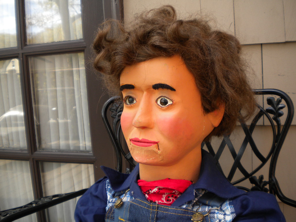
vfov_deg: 40.7
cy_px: 111
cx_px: 148
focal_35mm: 35
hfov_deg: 52.6
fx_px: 299
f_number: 3.1
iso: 80
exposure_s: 1/124
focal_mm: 6.3
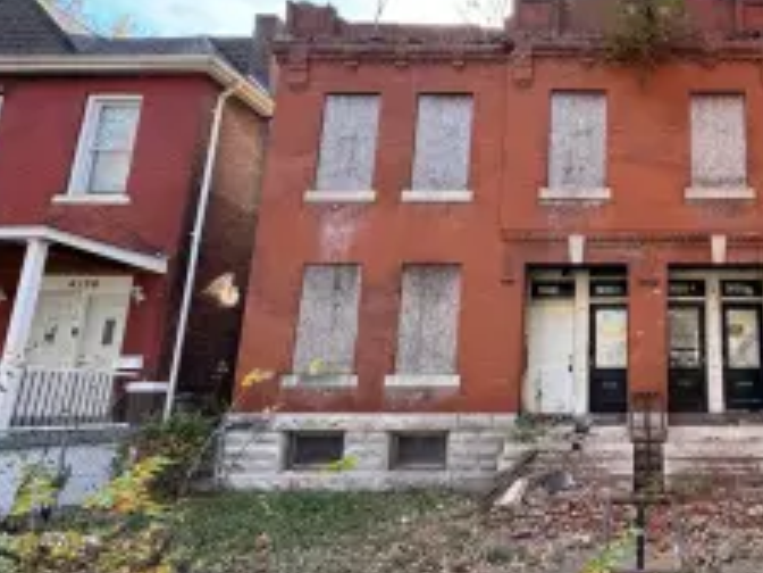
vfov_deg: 54.8
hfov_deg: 60.9
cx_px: 657
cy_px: 307
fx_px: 551
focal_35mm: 25
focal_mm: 2.22
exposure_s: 1/99
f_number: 2.2
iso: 50
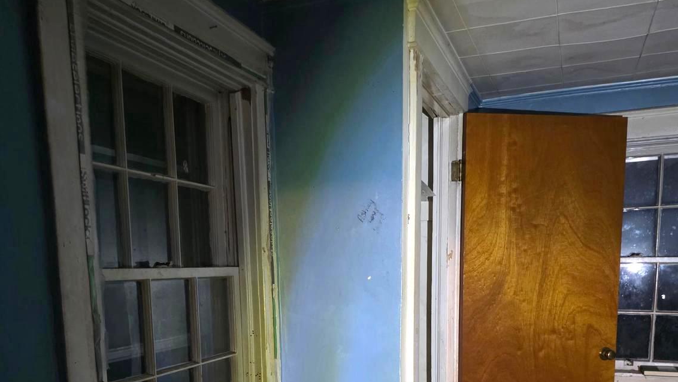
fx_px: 611
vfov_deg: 32.9
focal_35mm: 34
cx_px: 344
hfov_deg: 58.0
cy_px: 343
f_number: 1.7
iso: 1250
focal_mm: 6.25
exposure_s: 1/36.1
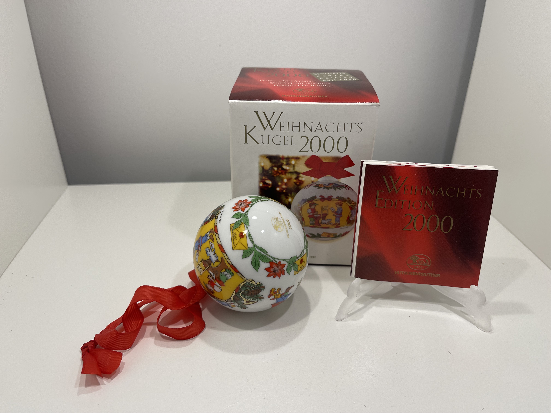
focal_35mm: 25
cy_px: 206
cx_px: 276
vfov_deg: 54.9
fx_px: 398
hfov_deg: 69.4
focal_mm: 5.1
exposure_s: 1/121
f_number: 1.6
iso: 40
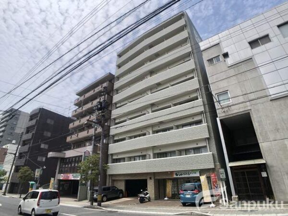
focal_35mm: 28
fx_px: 233
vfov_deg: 49.7
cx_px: 144
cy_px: 108
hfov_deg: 63.4
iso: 20
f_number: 1.8
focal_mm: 3.99
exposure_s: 1/1245
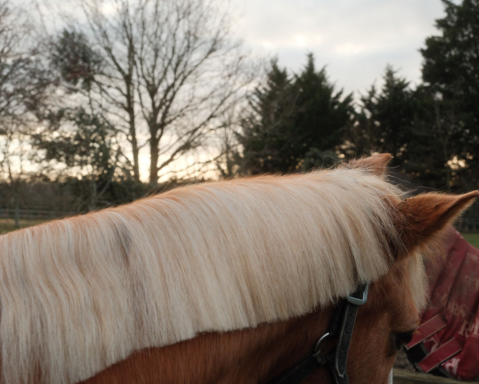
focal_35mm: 48
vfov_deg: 31.5
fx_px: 681
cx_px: 242
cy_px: 191
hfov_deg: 38.8
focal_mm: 28.1
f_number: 5.6
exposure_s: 1/500
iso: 1000
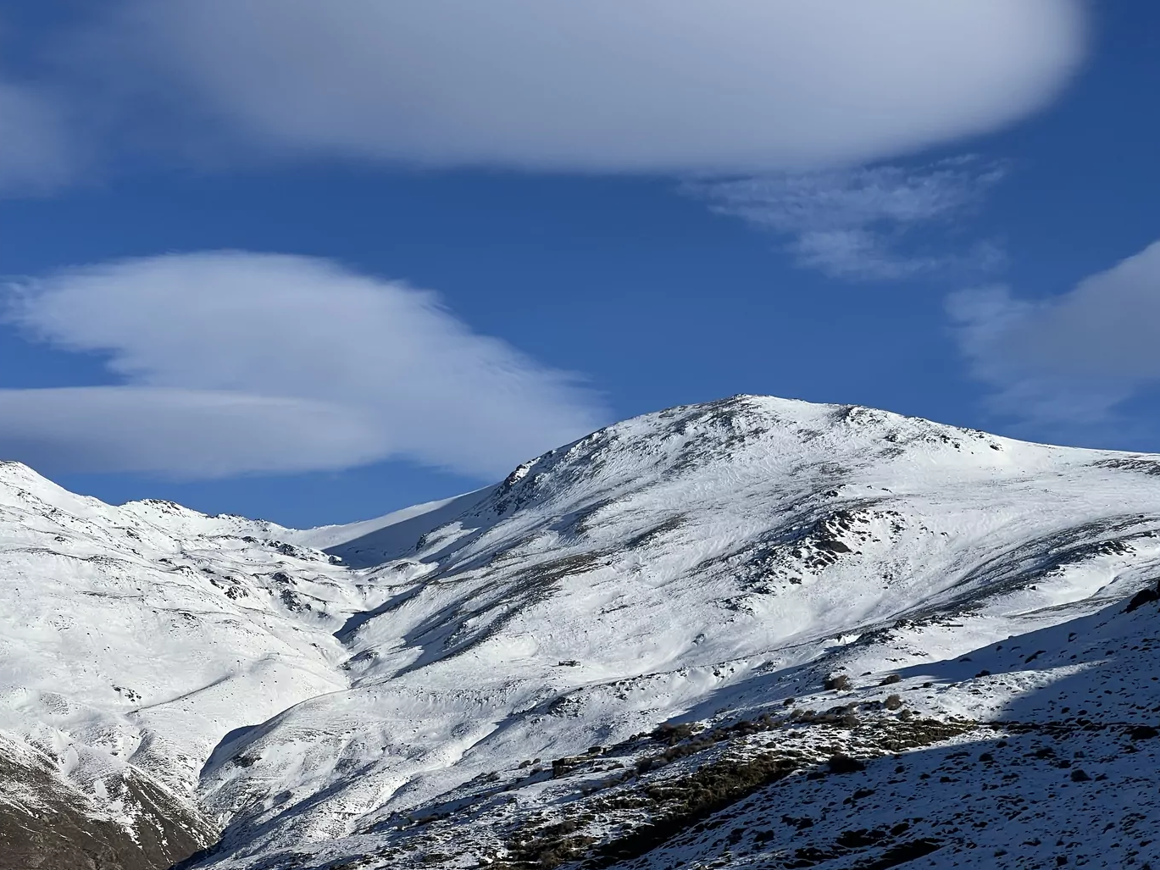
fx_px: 2715
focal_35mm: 81
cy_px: 424
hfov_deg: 24.1
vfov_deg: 18.2
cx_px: 598
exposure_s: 1/1531
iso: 32
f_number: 2.8
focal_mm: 9
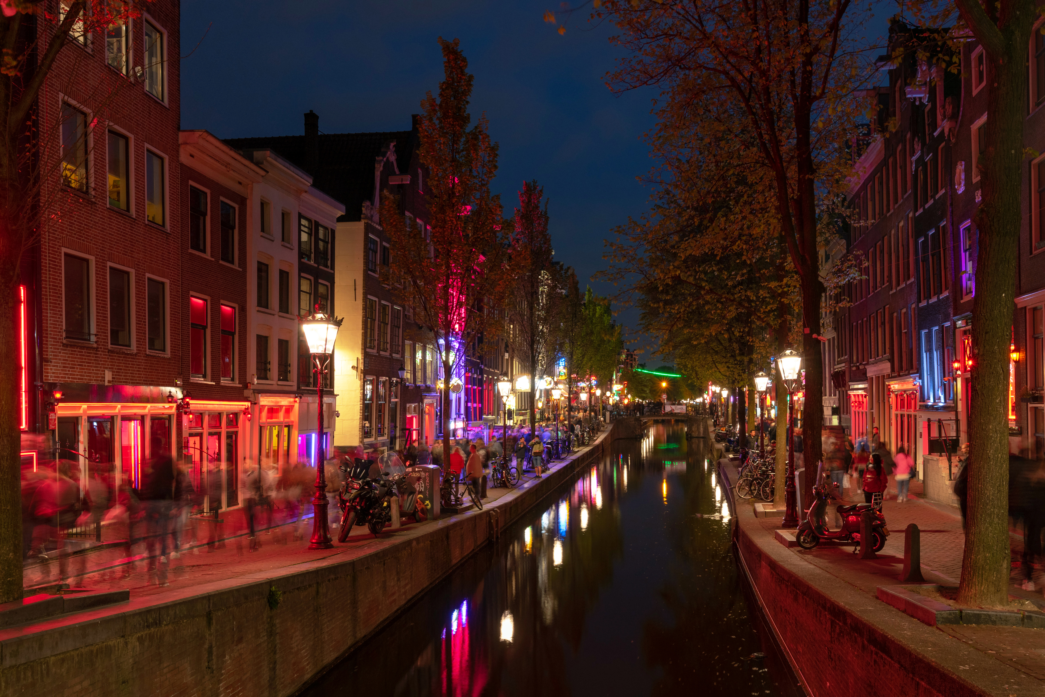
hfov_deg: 61.9
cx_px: 522
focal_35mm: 30
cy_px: 348
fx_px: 871
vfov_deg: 43.6
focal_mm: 30
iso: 320
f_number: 10
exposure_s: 1.6
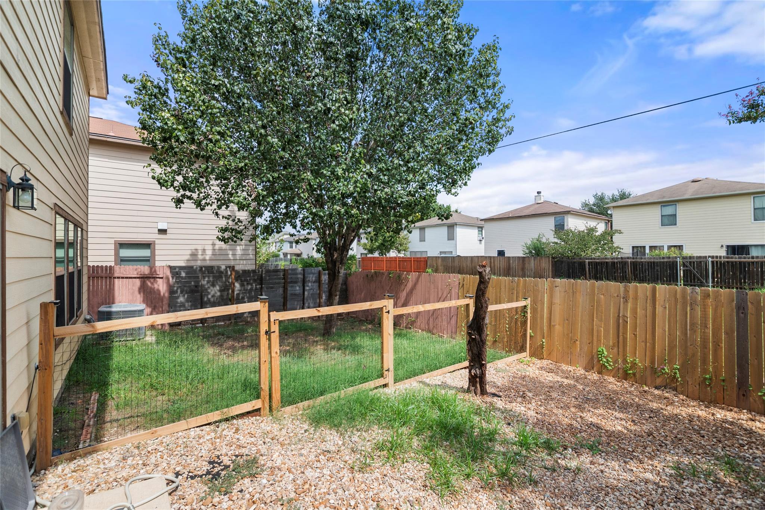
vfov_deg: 77.3
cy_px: 255
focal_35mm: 15
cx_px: 382
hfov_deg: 100.4
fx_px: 319
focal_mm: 10
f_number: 5.6
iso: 320
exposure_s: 1/250
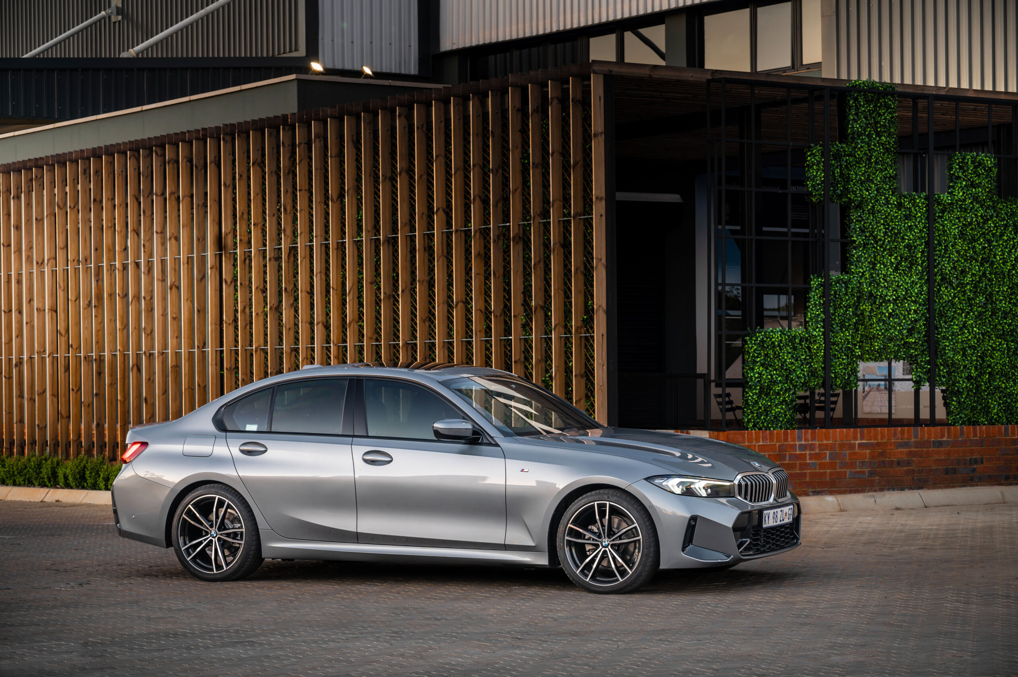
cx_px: 509
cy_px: 338
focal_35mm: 95
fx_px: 2684
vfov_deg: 14.4
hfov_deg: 21.5
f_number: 7.1
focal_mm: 95
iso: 200
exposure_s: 1/4
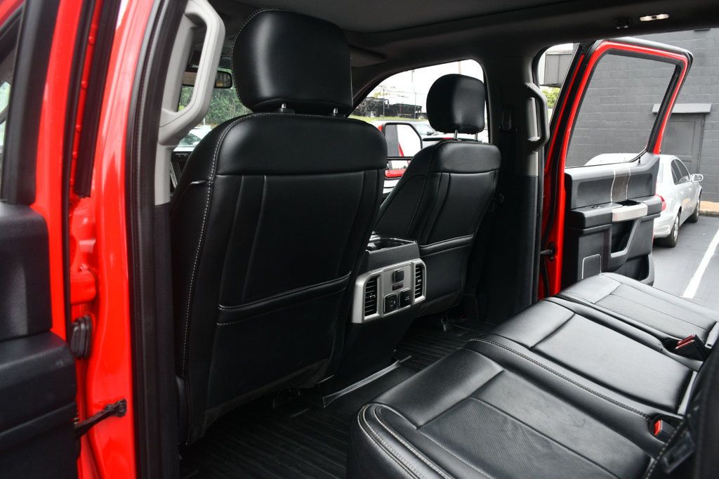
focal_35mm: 27
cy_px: 240
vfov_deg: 47.9
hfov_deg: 67.4
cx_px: 360
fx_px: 539
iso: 280
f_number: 5.6
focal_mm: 18
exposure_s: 1/250
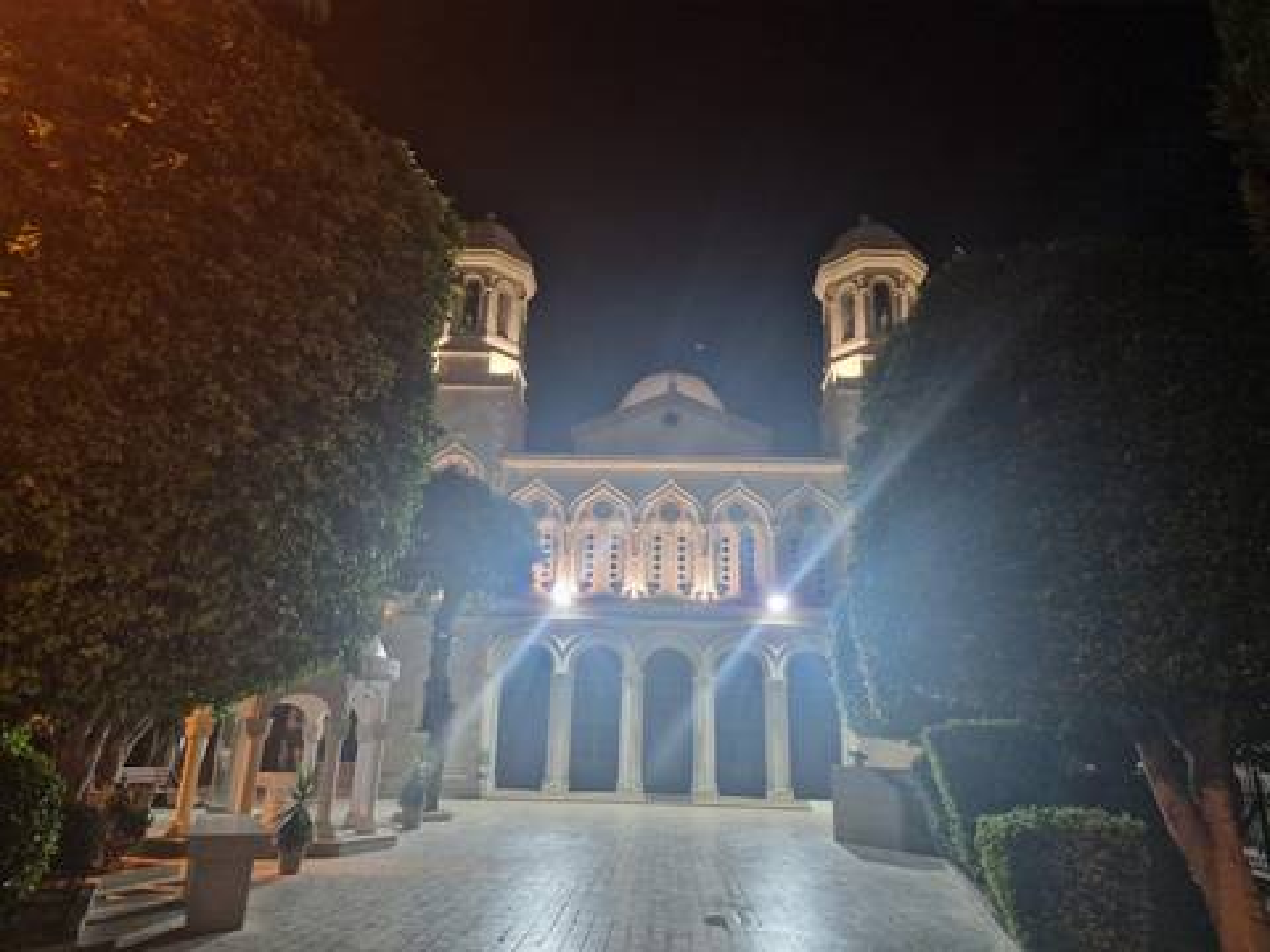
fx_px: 844
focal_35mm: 23
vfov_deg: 58.9
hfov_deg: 73.9
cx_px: 635
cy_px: 476
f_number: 1.8
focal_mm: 6.4
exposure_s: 1/50
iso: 640
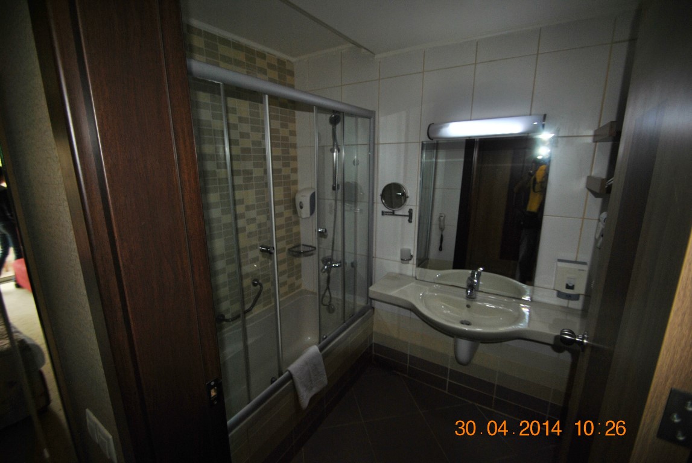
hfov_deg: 100.3
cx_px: 346
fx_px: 289
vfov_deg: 77.5
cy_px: 232
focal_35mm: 15
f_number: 3.5
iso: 200
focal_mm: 10
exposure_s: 1/60
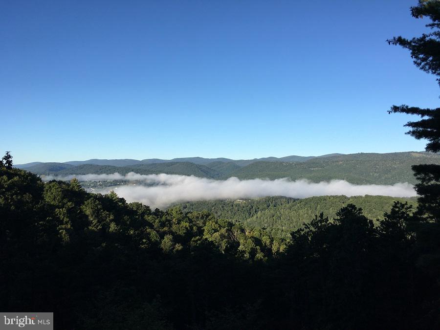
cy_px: 165
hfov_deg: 61.7
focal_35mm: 29
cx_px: 220
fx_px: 369
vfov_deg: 48.2
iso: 25
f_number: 2.2
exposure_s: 1/1261
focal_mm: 4.15
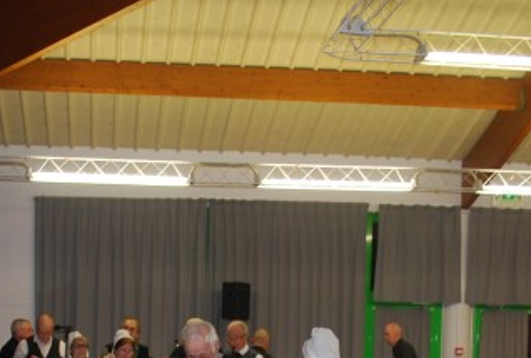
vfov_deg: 16.1
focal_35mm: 83
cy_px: 397
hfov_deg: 24.4
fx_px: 1228
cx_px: 205
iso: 360
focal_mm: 22
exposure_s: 1/60
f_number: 4
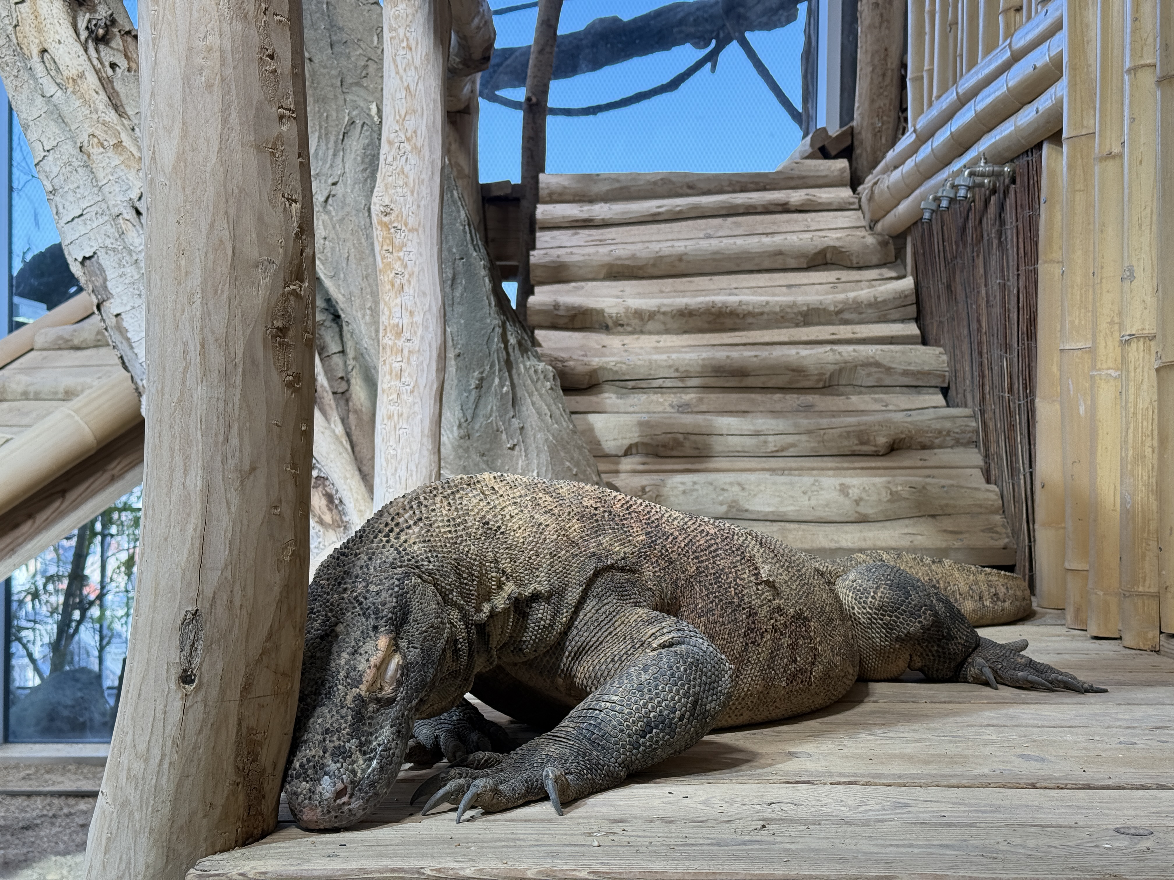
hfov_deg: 39.7
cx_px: 587
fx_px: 1628
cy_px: 440
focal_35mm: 48
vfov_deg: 30.3
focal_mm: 6.76
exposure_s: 1/220
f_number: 1.78
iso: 100
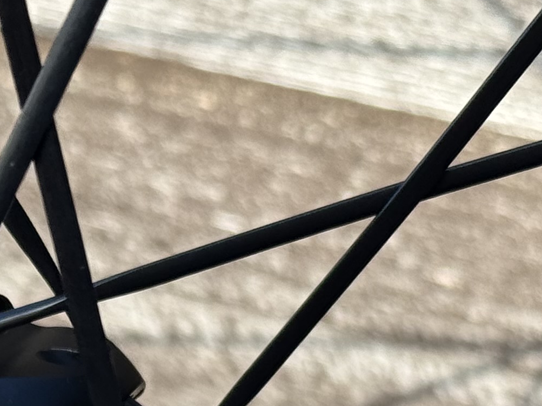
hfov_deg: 10.2
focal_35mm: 193
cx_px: 22
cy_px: 576
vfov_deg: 7.6
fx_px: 3022
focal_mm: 6.76
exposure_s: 1/457
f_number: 1.78
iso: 64
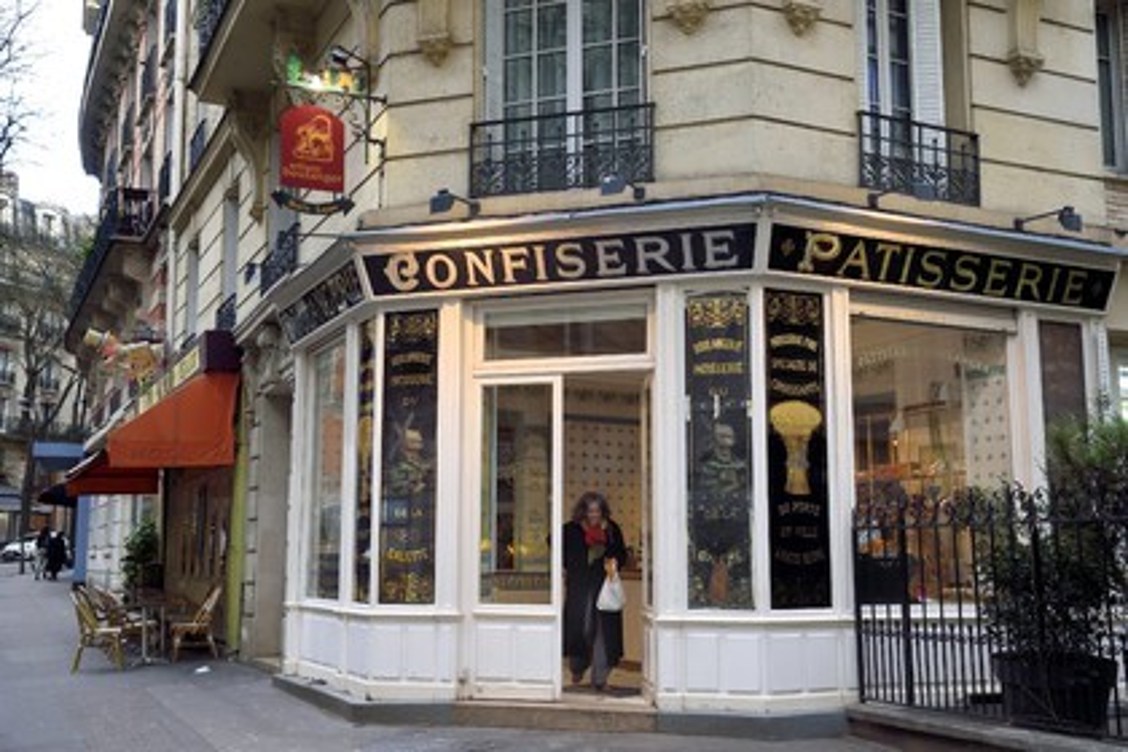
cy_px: 376
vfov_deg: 35.1
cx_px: 564
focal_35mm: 38
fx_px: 1191
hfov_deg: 50.7
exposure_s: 1/60
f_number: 8
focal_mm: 38
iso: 800
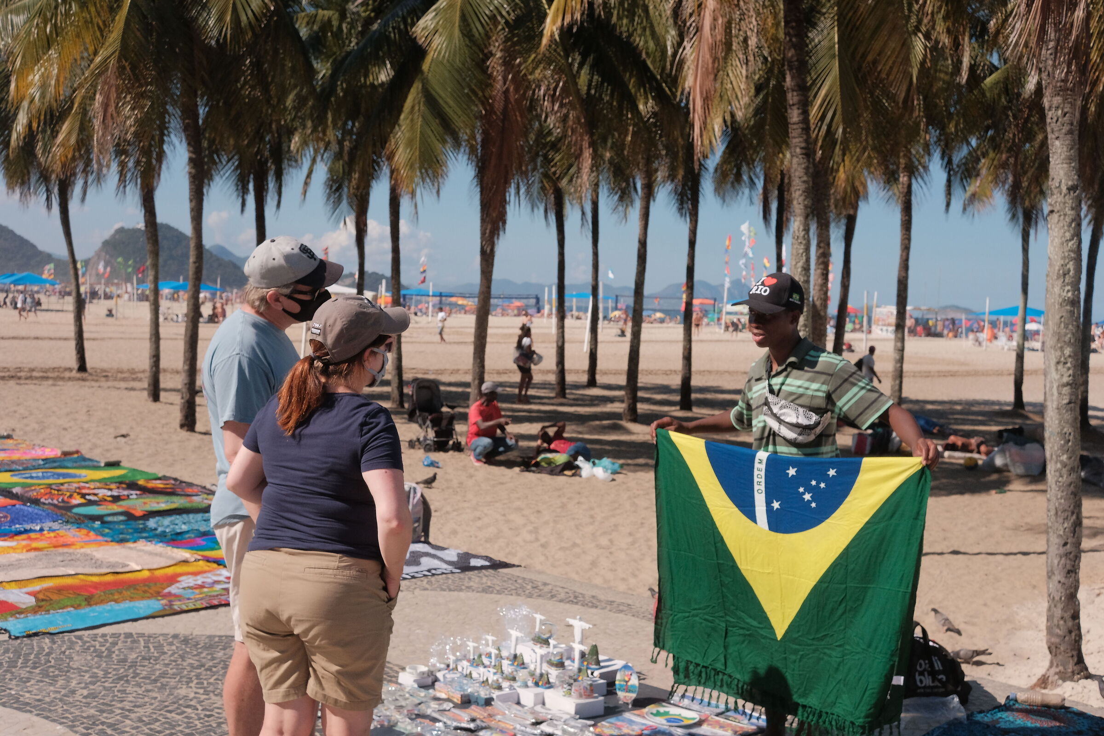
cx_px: 552
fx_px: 1257
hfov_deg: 47.4
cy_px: 368
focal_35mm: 41
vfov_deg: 32.6
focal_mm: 27
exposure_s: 1/2000
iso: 640
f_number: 7.1
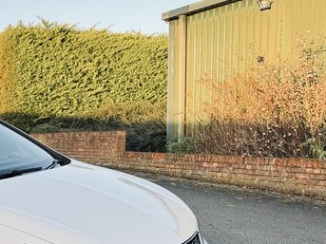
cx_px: -53
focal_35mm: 56
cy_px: 178
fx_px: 527
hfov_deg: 30.0
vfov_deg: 25.8
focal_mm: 6.76
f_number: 1.78
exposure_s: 1/340
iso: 80
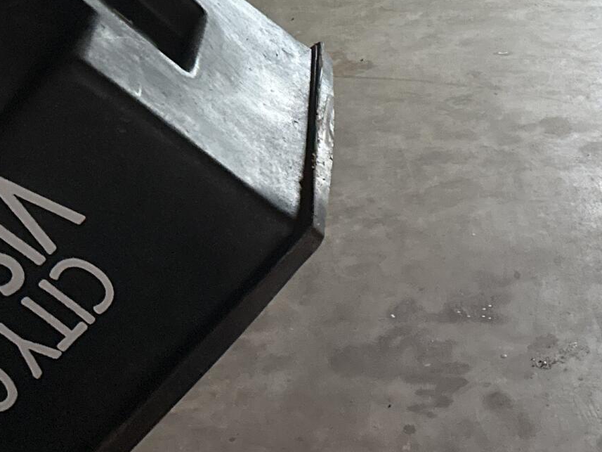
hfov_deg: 22.5
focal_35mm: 84
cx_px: 577
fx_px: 1461
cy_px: -281
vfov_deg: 15.7
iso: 640
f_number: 1.78
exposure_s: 1/40
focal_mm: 6.86
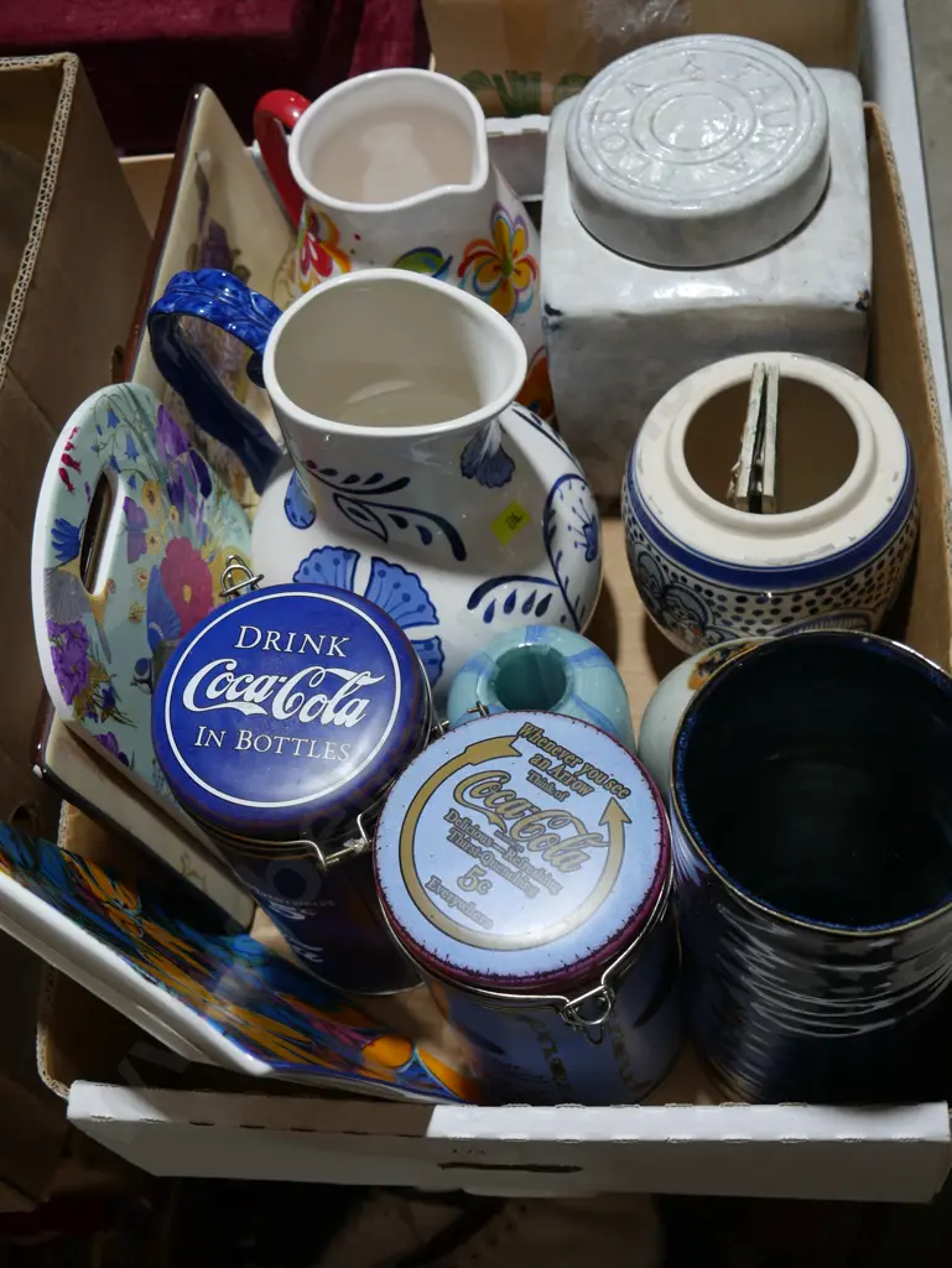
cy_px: 634
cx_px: 476
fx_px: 1539
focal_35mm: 42
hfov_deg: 34.4
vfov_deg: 44.8
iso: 200
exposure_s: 1/80
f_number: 4.6
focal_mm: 21
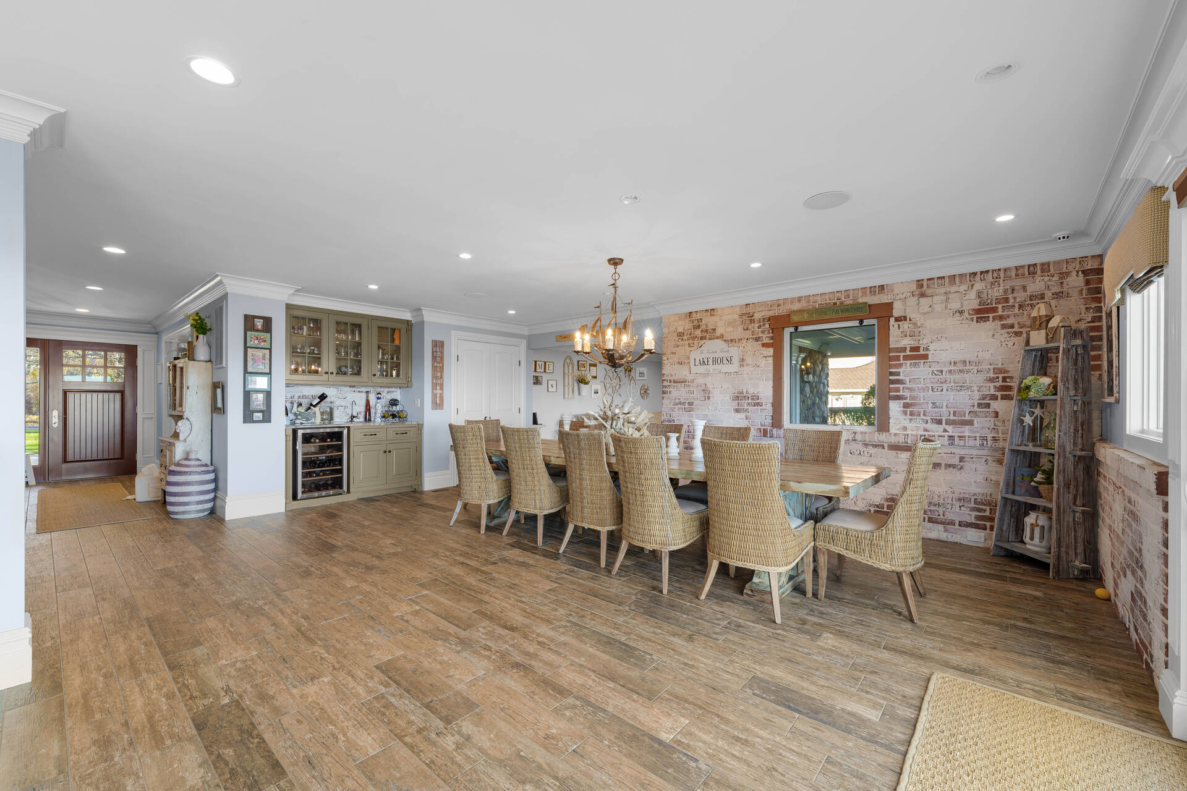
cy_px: 396
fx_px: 462
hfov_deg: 104.3
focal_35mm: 14
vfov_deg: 81.2
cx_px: 594
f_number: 9
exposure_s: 1/2.5
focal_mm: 14
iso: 250
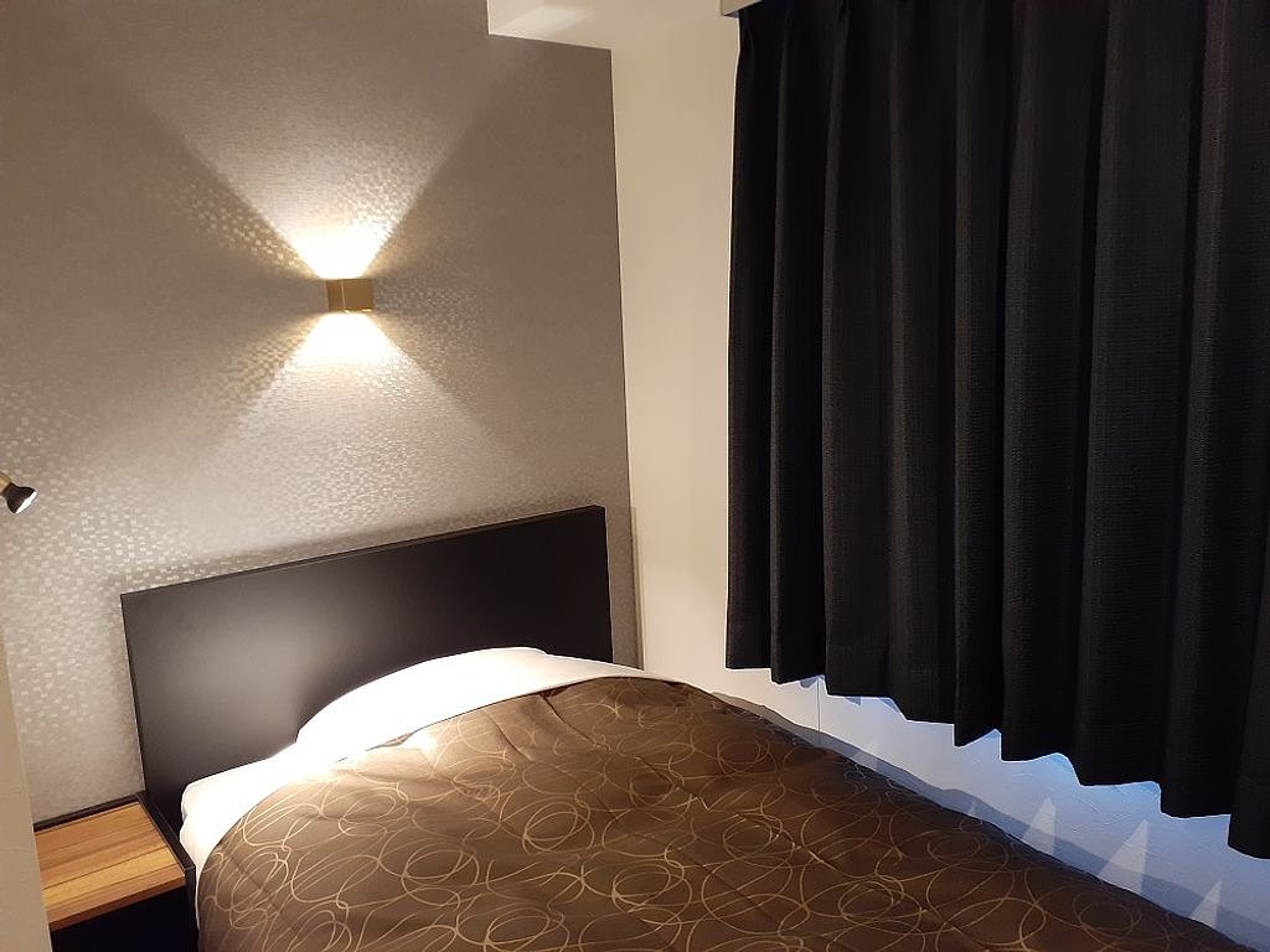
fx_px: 991
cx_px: 635
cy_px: 476
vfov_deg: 51.4
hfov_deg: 65.3
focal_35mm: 27
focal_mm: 3.6
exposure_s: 1/24
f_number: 1.9
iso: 250
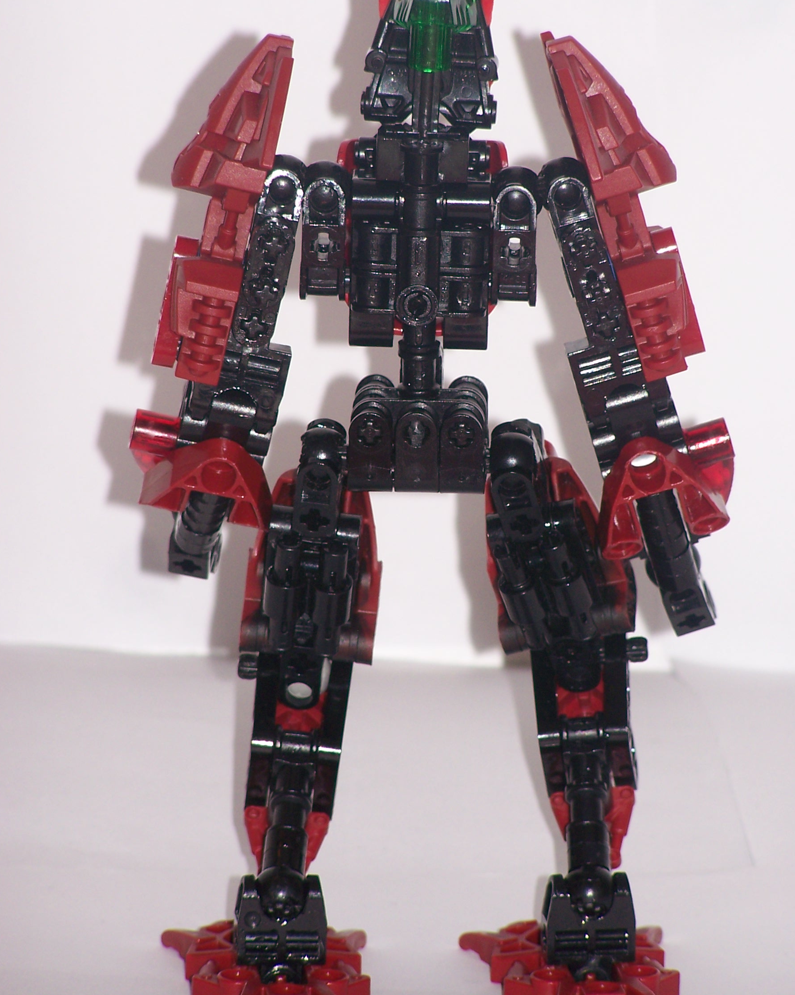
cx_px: 453
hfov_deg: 4.7
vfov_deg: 5.8
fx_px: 9766
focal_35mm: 332
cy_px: 432
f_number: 3.3
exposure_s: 1/200
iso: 80
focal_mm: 44.4
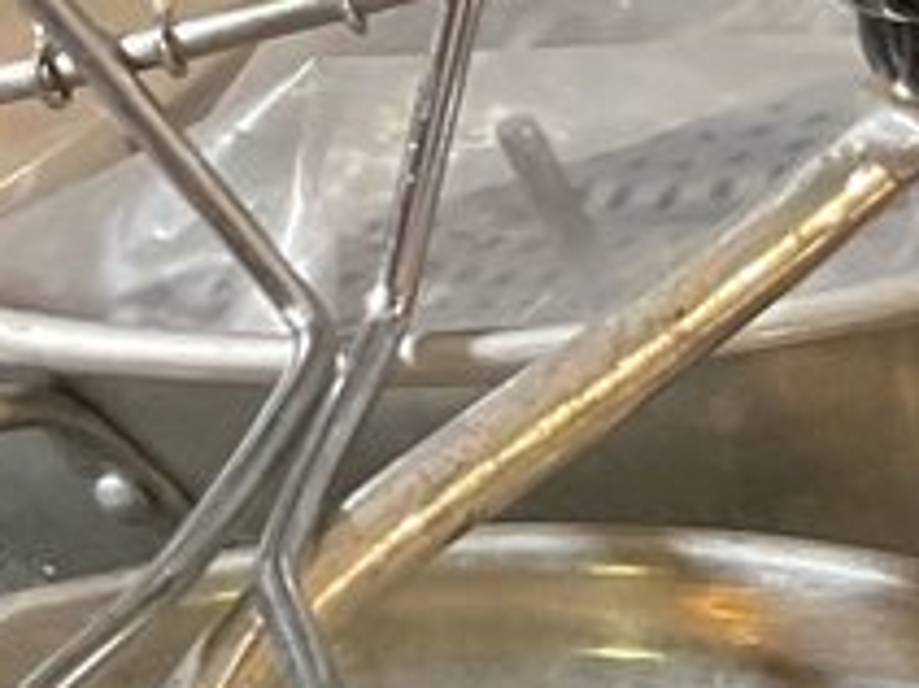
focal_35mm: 208
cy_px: 503
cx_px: 2332
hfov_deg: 8.5
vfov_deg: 7.1
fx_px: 5519
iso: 200
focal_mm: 3
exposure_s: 1/60
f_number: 1.8
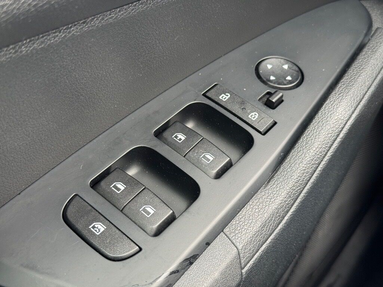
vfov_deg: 30.3
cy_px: 144
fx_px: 531
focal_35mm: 48
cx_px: 192
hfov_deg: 39.7
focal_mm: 6.76
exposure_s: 1/60
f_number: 1.78
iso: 125
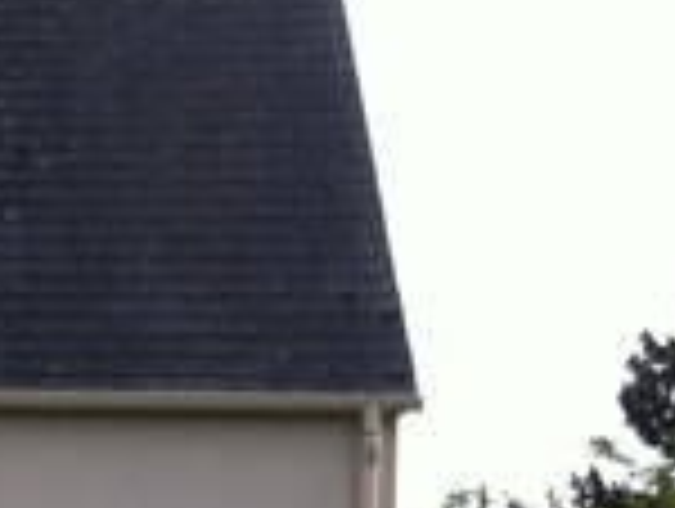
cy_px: 580
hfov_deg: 9.8
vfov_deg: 8.0
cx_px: -774
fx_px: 3594
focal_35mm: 184
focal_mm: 3.85
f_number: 2.8
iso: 80
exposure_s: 1/372
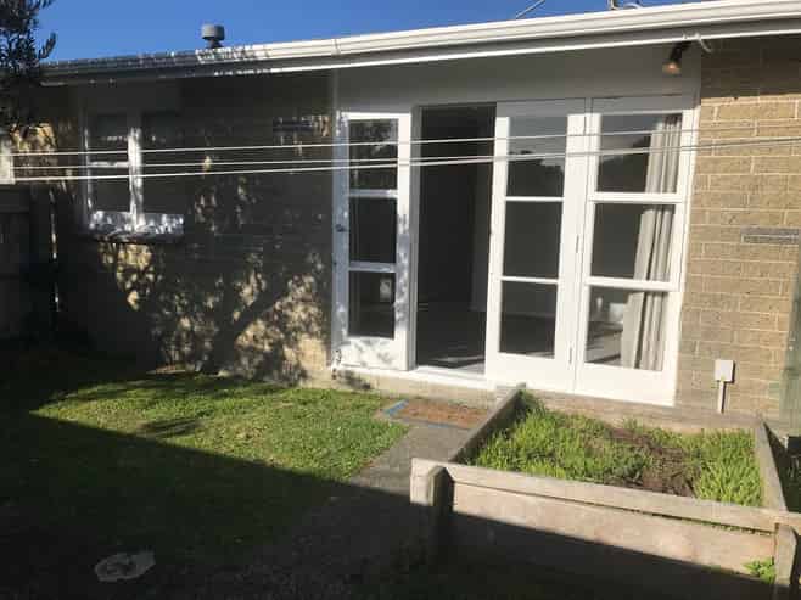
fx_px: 648
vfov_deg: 49.7
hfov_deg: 63.5
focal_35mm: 28
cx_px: 400
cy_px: 300
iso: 20
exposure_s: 1/3831
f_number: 1.8
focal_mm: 3.99
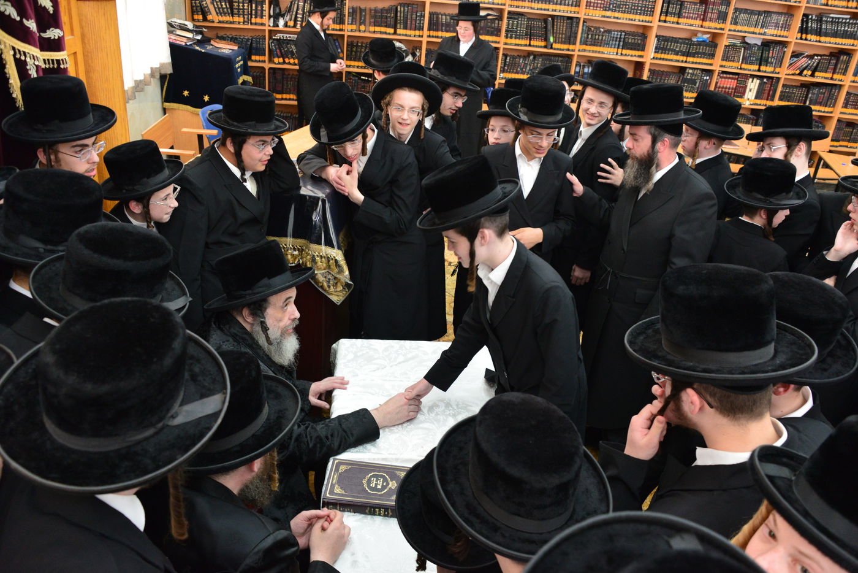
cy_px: 286
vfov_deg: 46.4
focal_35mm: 28
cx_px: 429
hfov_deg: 65.5
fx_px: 667
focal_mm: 28
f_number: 5.6
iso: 2500
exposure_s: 1/100
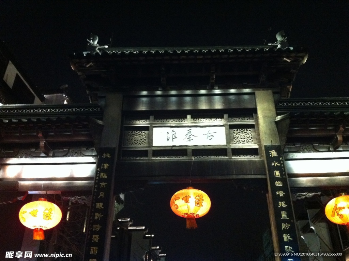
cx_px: 174
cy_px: 130
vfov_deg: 40.6
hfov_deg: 52.7
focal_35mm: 35
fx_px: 352
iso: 800
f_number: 2.8
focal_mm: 3.85
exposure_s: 1/15
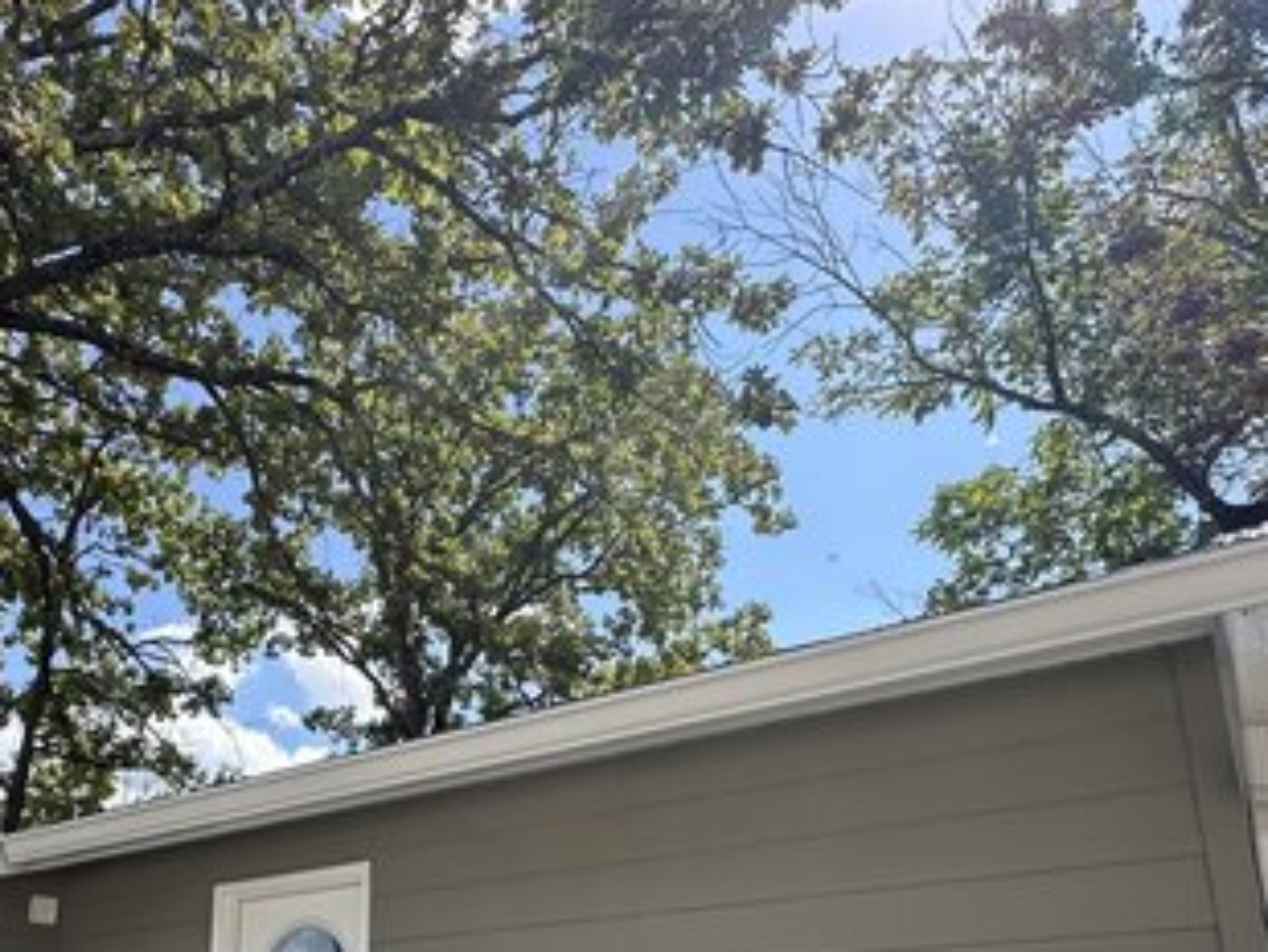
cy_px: 833
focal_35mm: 29
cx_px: 492
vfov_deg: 44.5
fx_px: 1063
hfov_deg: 61.0
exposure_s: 1/1289
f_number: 2.2
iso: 40
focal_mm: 2.22
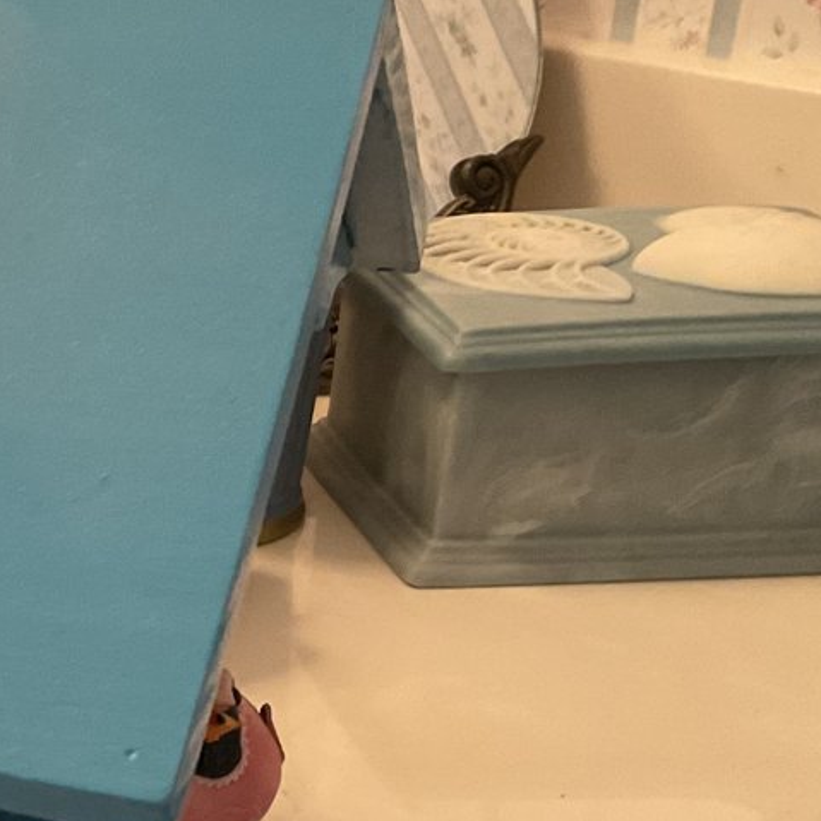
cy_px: 548
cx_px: -337
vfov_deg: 21.3
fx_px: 2173
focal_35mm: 81
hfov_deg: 19.2
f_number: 1.8
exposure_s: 1/60
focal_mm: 3
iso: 160
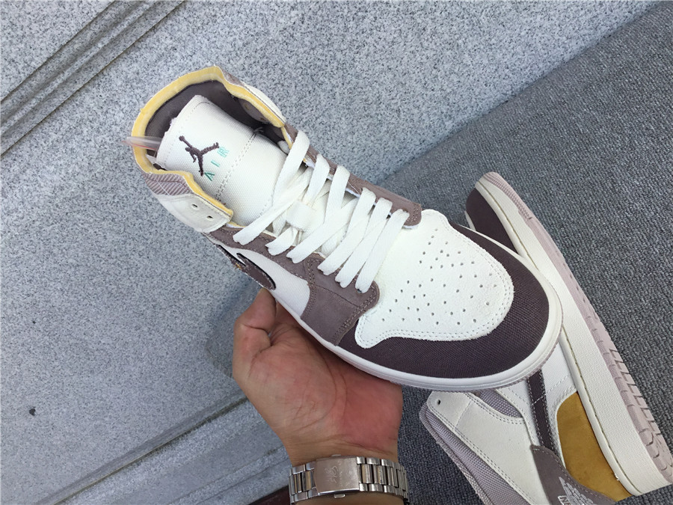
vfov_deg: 45.4
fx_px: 603
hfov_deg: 58.4
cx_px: 336
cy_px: 252
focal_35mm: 31
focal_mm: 3.3
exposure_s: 1/473
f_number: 2.4
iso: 25
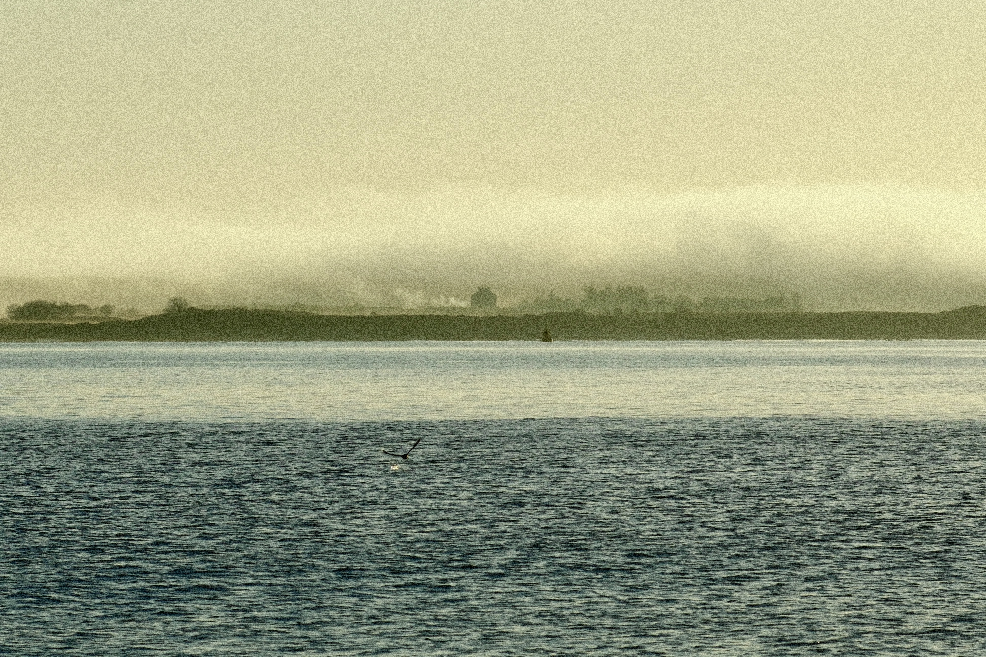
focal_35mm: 135
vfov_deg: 10.2
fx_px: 3697
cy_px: 328
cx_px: 493
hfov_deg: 15.2
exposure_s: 1/2000
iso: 250
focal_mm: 90
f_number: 5.6
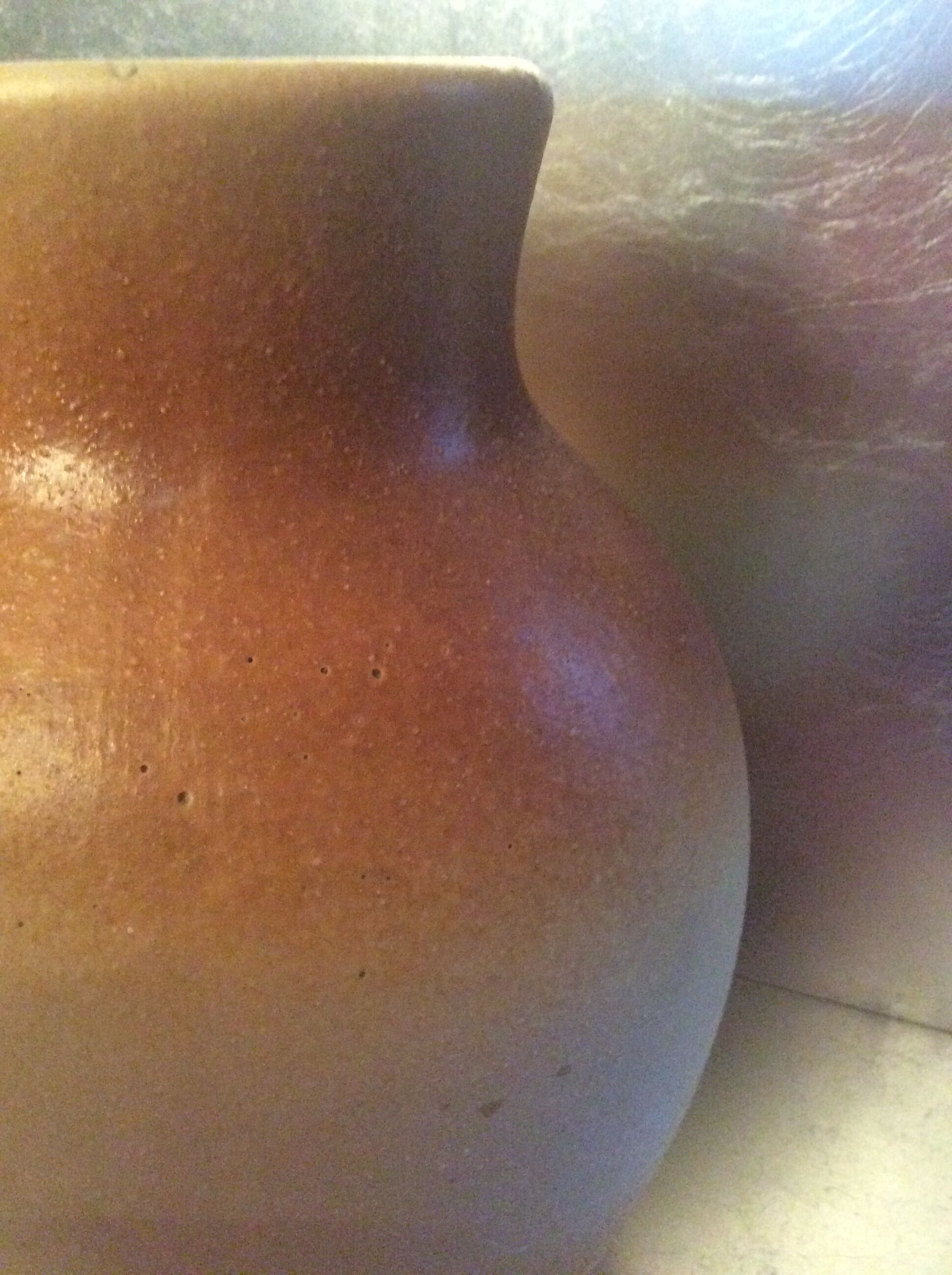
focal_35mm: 32
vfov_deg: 56.9
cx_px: 476
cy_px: 638
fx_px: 1177
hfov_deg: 44.1
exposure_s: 1/17
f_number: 2.4
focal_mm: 3.3
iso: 500
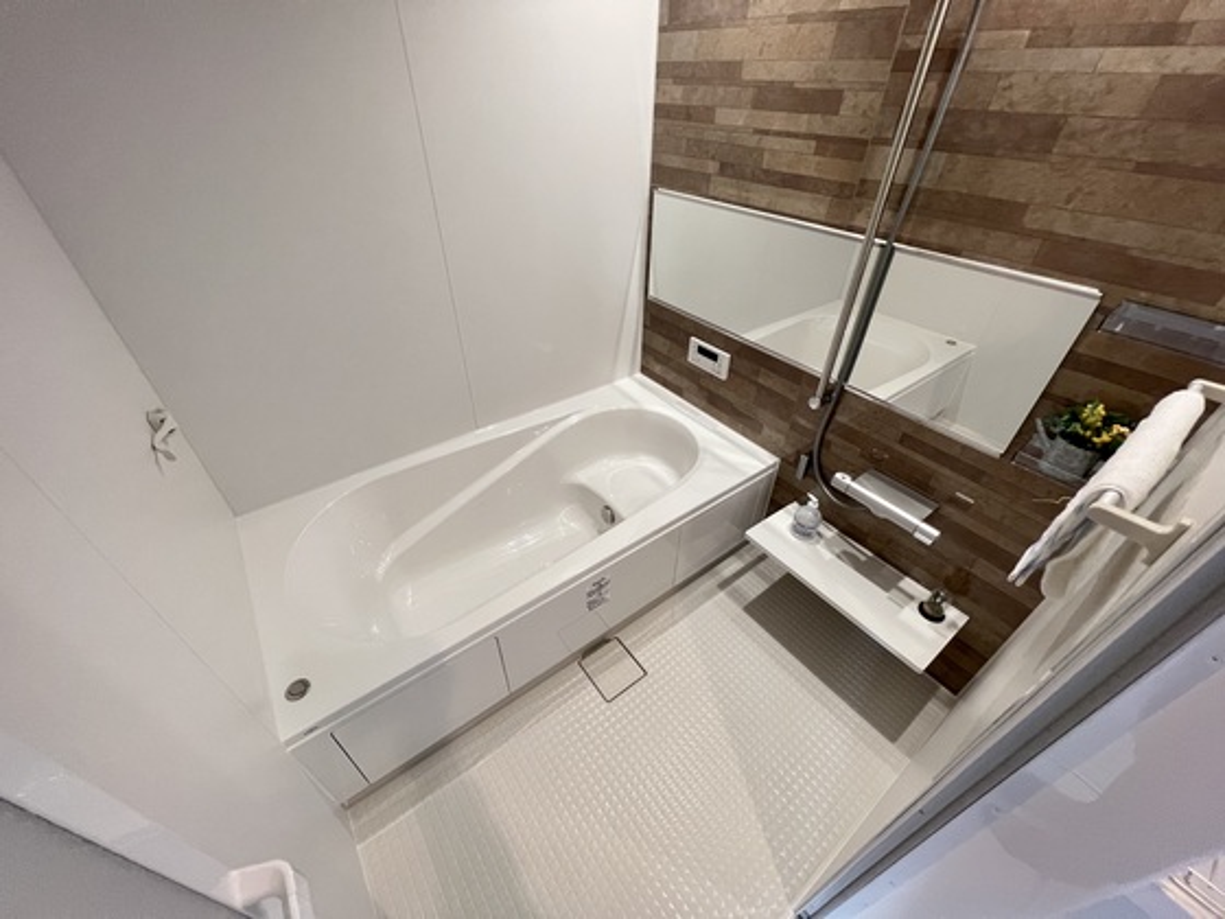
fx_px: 460
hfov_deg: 106.2
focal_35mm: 13
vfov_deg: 89.9
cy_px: 460
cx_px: 612
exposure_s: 1/92
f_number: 1.8
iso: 250
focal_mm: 1.57
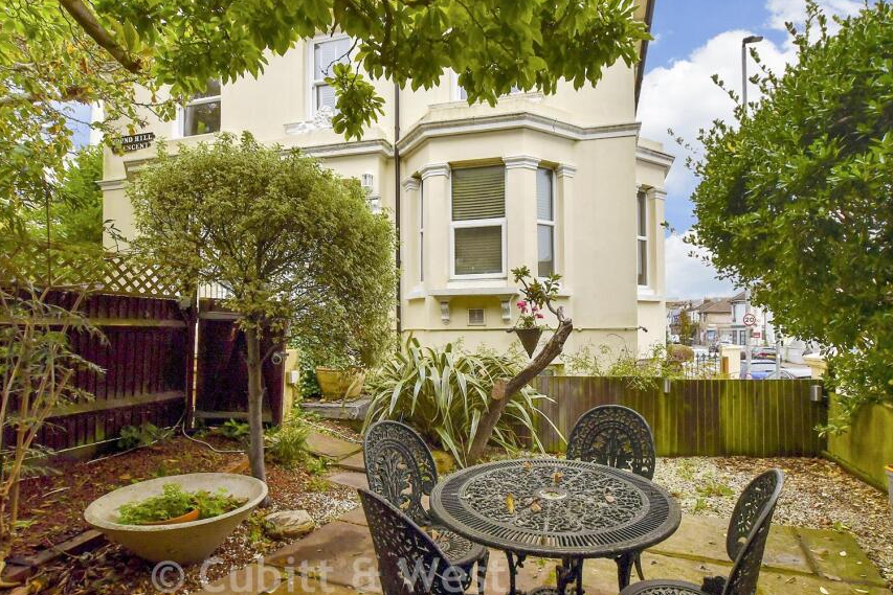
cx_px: 499
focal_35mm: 18
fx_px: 447
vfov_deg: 67.2
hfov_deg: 89.6
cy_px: 331
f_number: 8
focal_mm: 10
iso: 400
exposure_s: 1/160
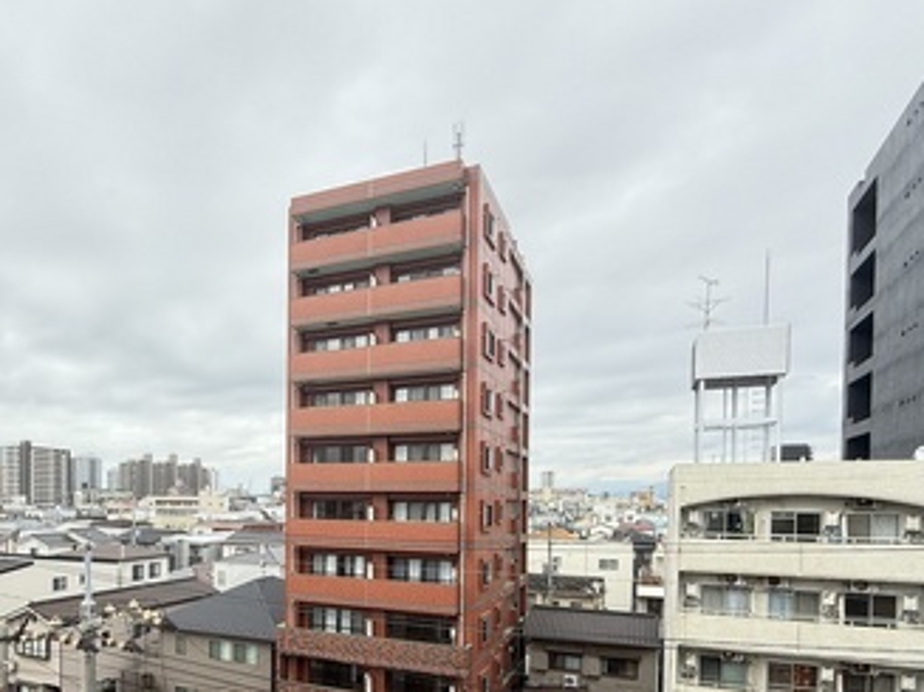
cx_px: 336
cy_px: 514
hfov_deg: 70.2
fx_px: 640
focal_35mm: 24
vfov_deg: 54.3
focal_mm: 2.22
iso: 50
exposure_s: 1/590
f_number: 2.2
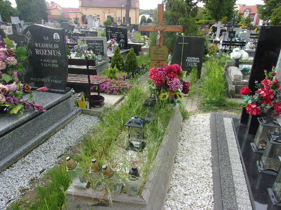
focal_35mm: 27
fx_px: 219
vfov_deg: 51.4
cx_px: 140
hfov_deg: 65.3
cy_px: 105
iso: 80
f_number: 3
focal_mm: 4.9
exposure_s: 1/100
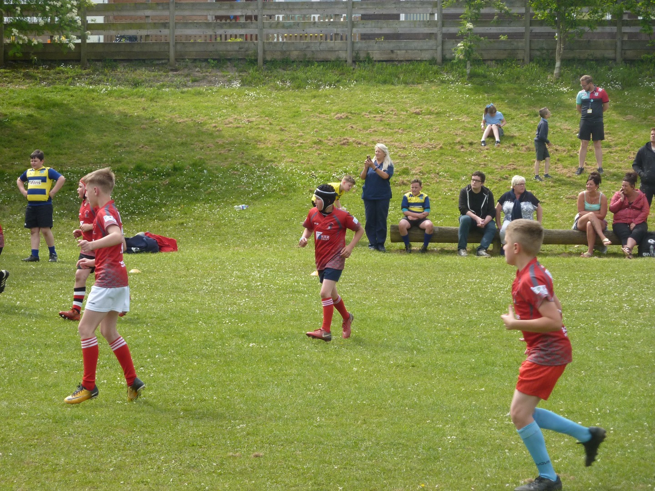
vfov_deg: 10.8
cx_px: 328
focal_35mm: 137
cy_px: 246
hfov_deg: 14.4
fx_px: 2592
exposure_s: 1/400
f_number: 4.5
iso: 125
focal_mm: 22.5
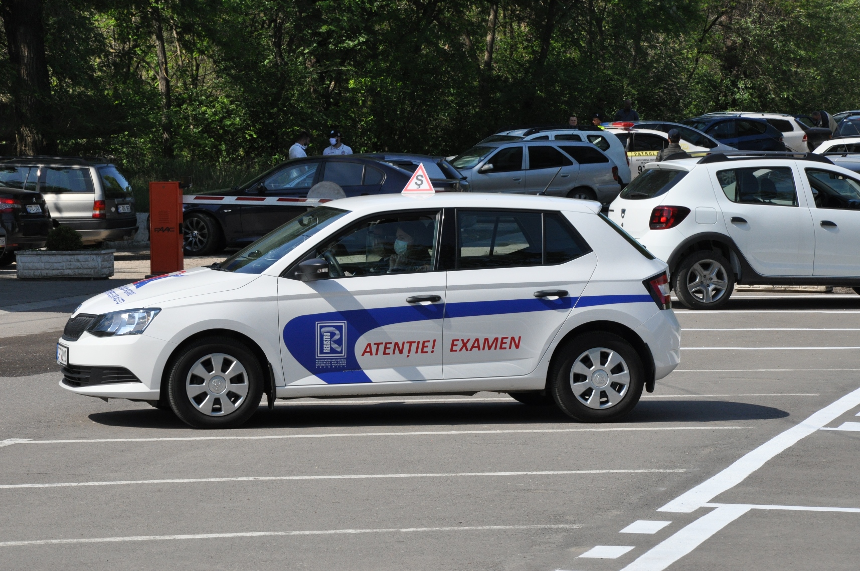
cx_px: 430
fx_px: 3758
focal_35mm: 158
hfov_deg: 13.1
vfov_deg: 8.7
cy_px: 286
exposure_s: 1/640
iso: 800
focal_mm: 105
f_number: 13
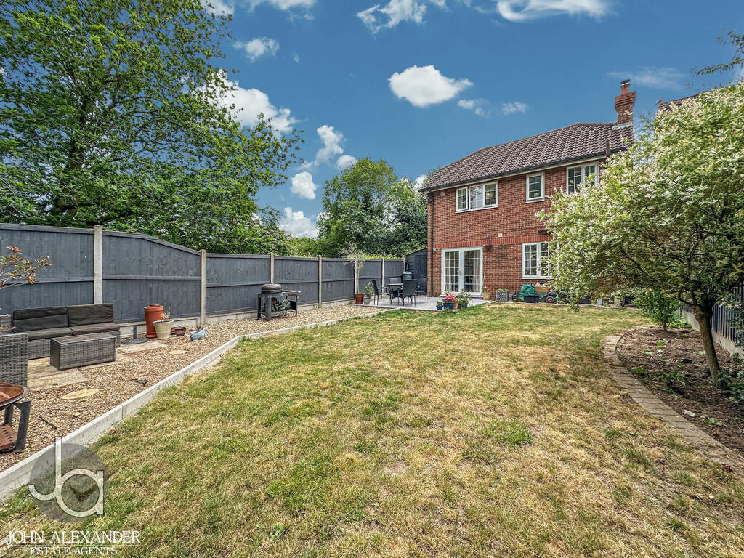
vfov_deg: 85.7
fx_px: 301
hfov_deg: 102.1
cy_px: 279
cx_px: 372
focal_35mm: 14
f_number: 2.2
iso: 40
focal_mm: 2.22
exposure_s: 1/250
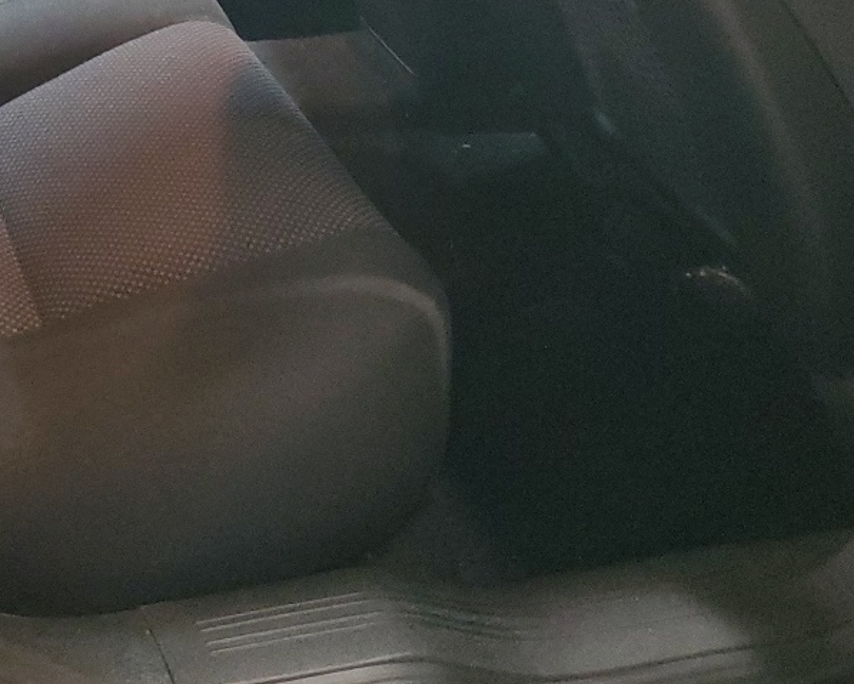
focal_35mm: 68
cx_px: -6
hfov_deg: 26.4
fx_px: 1719
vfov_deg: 21.0
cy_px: -127
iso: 439
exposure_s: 1/15
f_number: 1.5
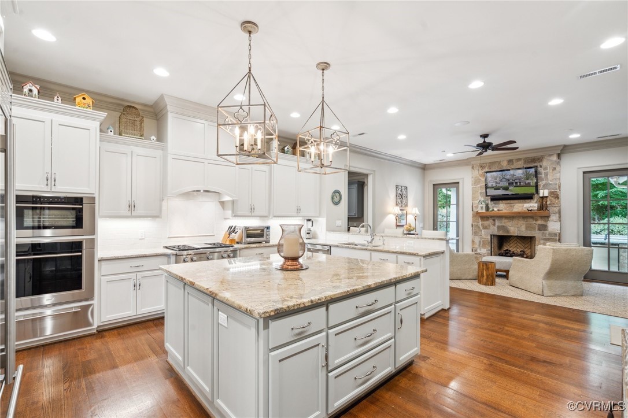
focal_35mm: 16
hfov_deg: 96.8
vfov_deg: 73.7
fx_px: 279
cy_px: 209
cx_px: 314
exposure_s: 1/4
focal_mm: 16
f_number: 8
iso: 250
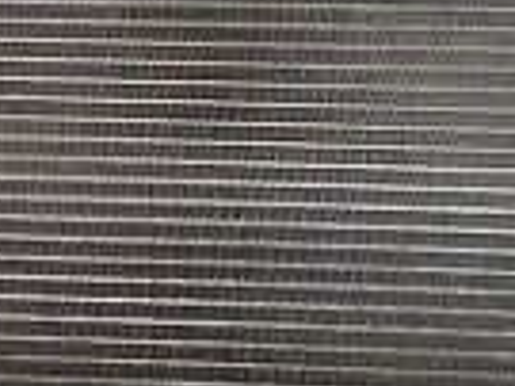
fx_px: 1130
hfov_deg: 25.6
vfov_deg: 18.9
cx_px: 204
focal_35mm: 76
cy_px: 15
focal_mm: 4.6
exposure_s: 1/30
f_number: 3.2
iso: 400
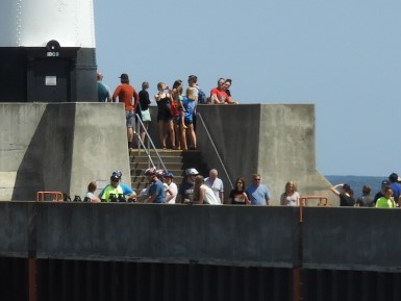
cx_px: -100
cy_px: -54
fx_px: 10835
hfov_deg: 2.1
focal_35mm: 935
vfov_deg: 1.6
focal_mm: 44.8
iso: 100
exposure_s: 1/800
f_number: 5.5
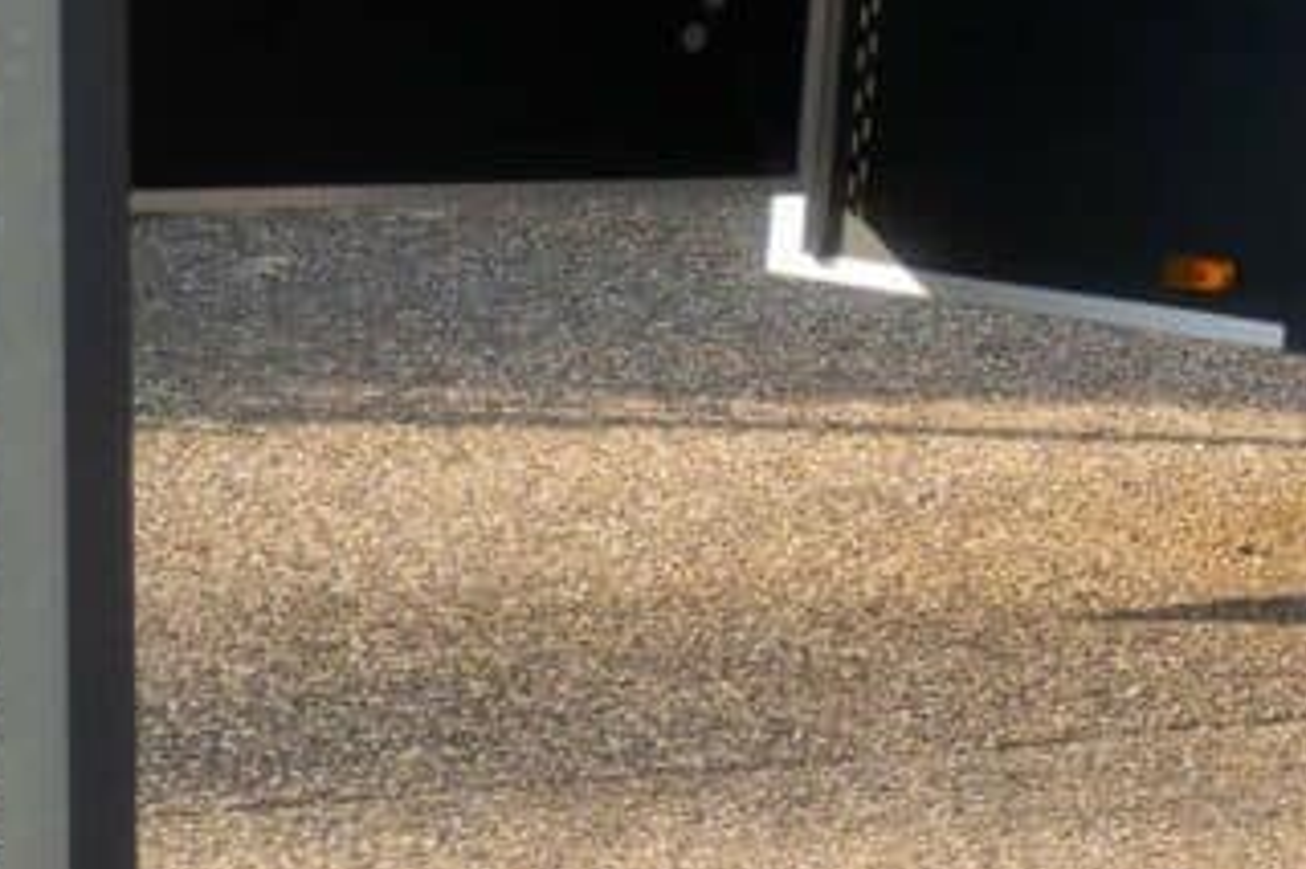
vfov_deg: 4.7
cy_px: -1459
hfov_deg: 6.7
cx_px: 3791
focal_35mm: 280
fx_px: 10152
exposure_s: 1/250
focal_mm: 35
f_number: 5.6
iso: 100
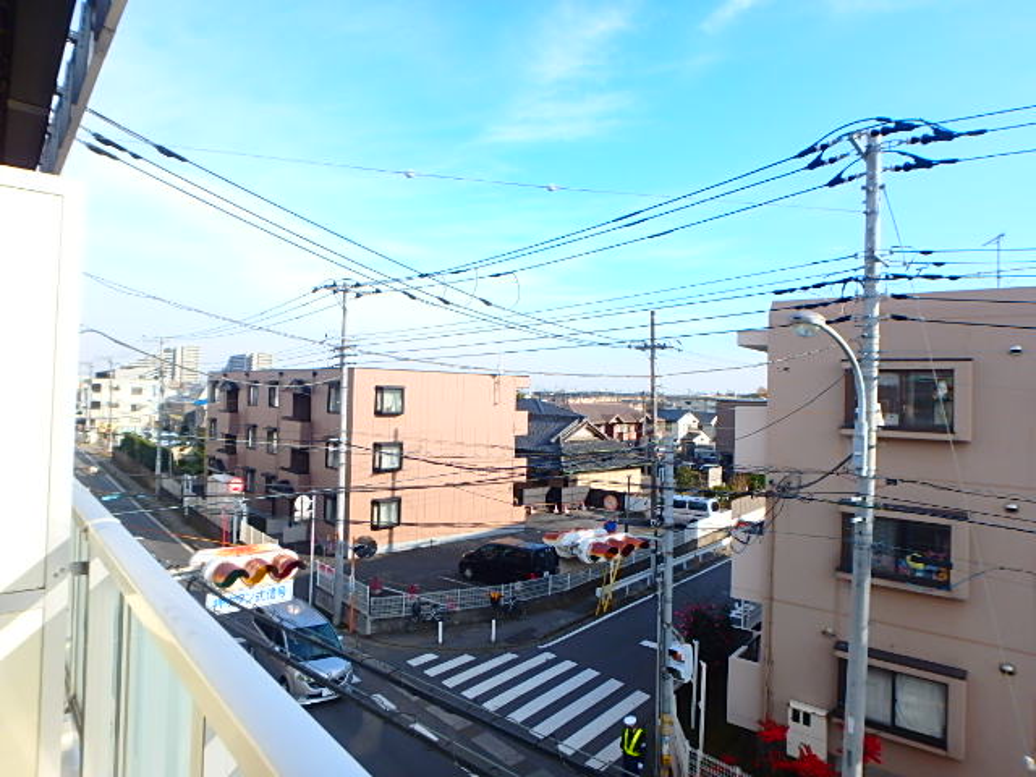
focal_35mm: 21
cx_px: 518
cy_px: 388
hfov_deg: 79.0
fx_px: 628
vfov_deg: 63.4
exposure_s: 1/640
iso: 125
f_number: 3.5
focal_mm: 3.7
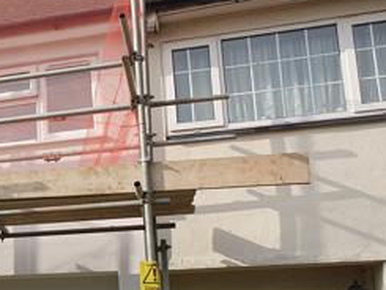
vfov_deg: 22.1
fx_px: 736
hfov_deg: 25.8
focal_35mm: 66
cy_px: 220
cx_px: -97
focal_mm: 4.32
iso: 50
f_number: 2.4
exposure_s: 1/1440
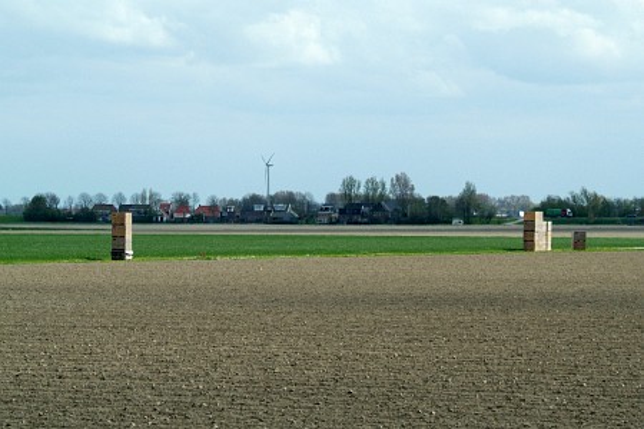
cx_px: 322
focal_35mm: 143
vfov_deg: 9.6
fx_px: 2558
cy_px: 214
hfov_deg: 14.3
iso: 200
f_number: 5.6
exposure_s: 1/750
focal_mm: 95
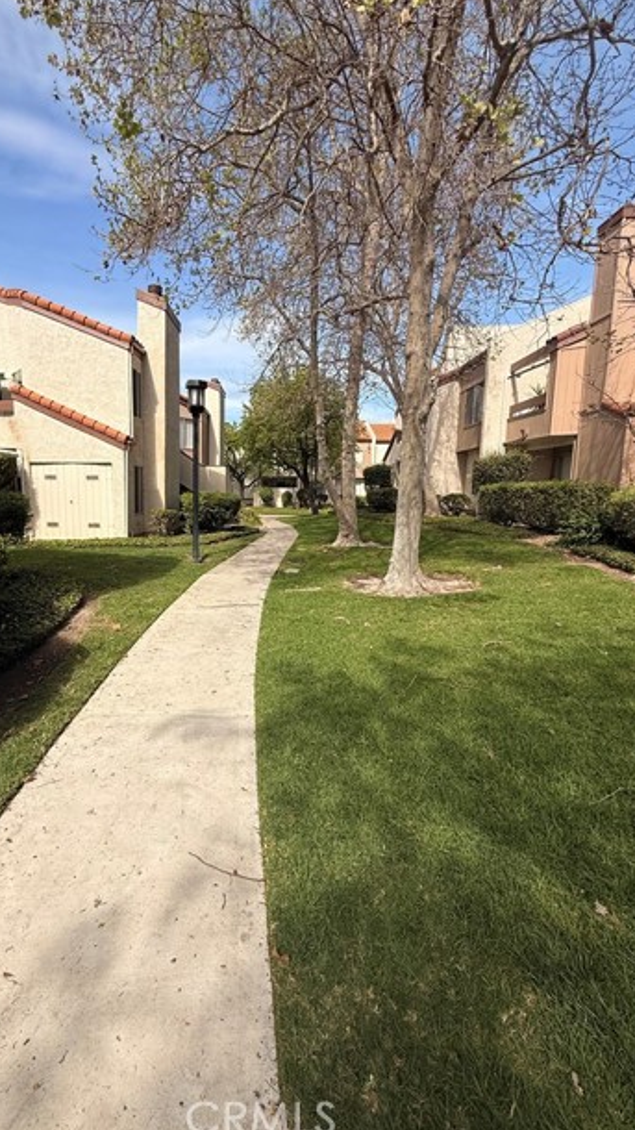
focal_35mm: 16
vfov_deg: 99.4
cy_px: 552
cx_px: 246
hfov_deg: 66.3
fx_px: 479
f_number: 2.2
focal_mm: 2.22
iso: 50
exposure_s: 1/2024
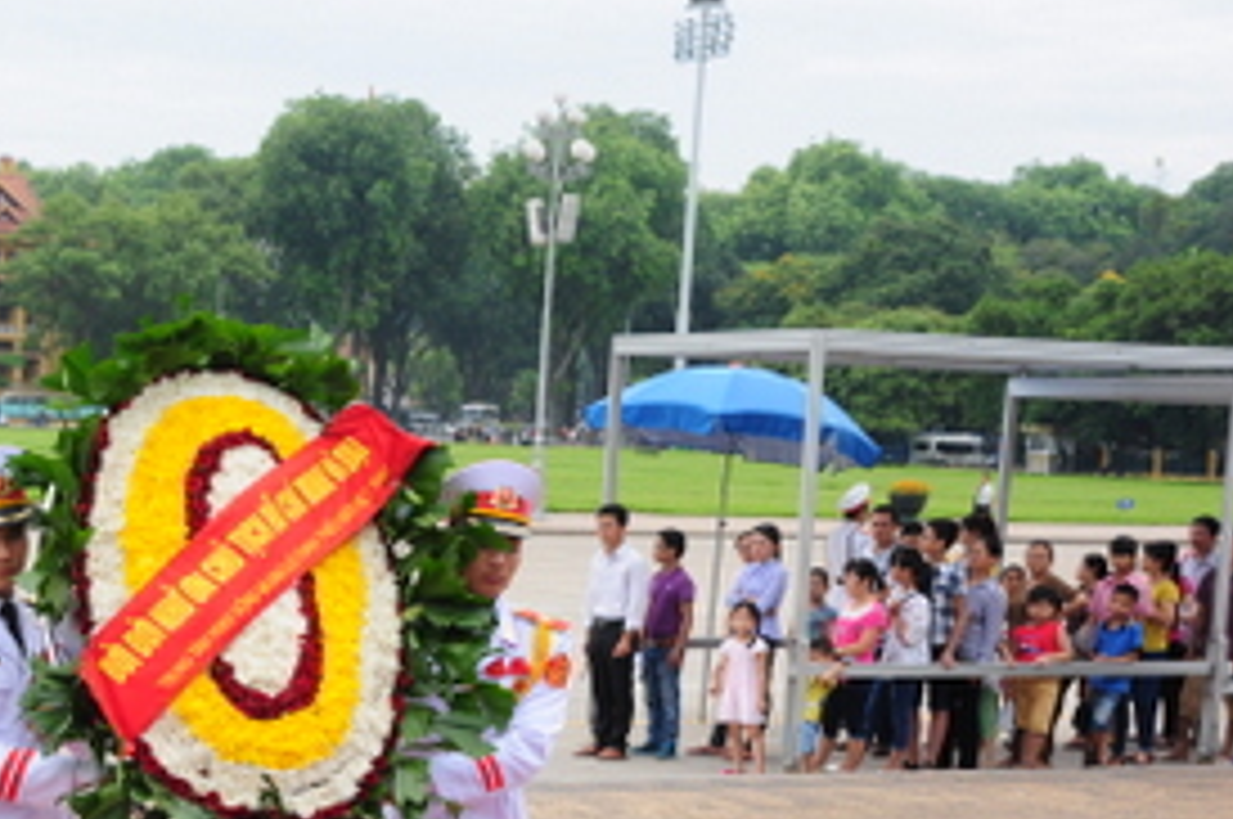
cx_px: 126
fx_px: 2805
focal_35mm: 82
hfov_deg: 24.1
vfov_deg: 16.4
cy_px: 711
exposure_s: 1/125
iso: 250
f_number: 9
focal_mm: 30
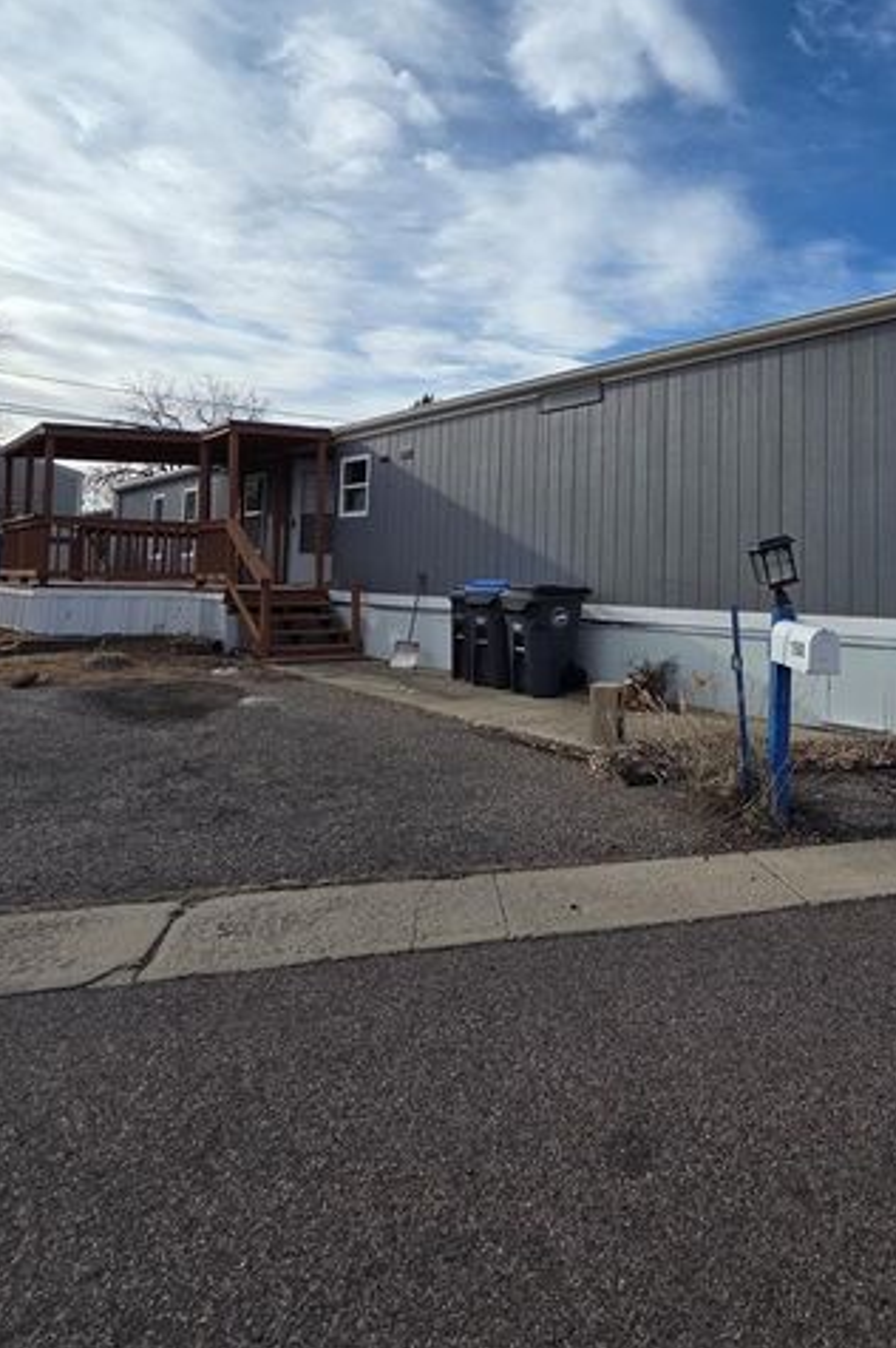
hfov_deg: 62.1
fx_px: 710
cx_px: 629
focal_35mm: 19
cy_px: 526
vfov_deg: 85.6
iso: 50
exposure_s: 1/2157
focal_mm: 2.2
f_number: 2.2
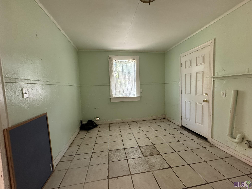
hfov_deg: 102.1
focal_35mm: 14
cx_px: 126
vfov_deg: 85.7
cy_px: 94
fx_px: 102
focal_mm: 2.22
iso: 320
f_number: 2.2
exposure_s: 1/67
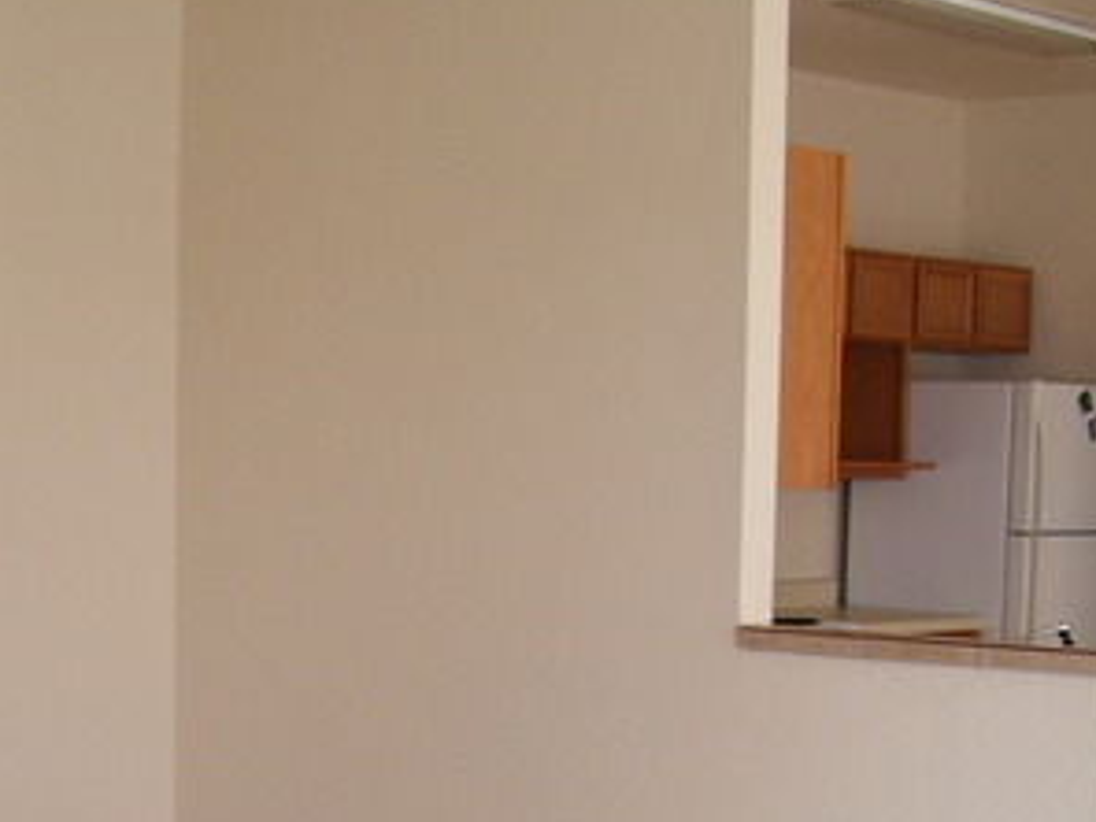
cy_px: 778
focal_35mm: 80
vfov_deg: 18.1
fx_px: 2533
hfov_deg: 24.1
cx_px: 230
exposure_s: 1/90
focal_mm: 6
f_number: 2.7
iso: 125
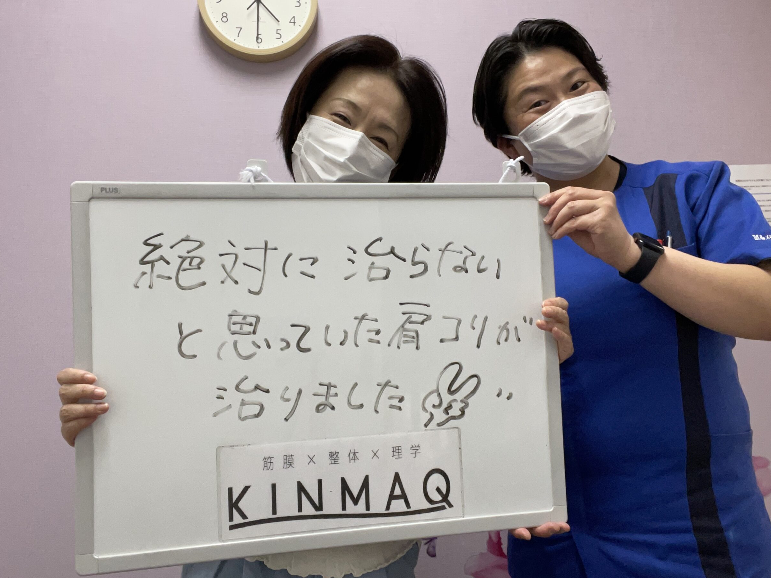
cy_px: 282
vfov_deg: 44.2
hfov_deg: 56.8
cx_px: 389
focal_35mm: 32
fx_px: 713
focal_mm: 2.71
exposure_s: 1/50
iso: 160
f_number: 2.2
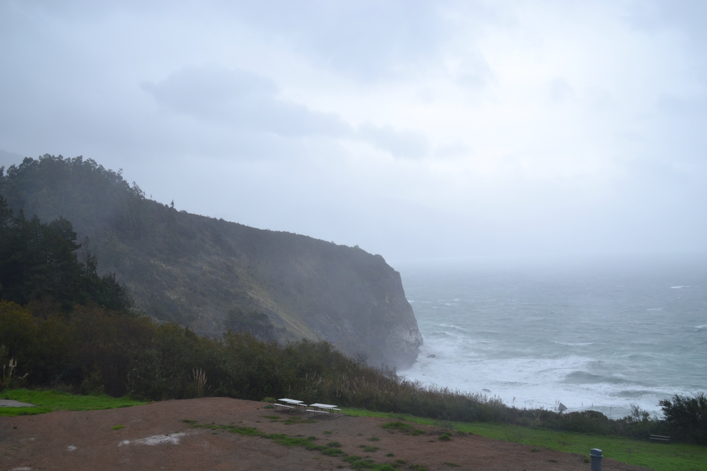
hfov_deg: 46.4
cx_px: 354
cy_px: 236
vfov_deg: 31.9
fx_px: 825
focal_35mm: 42
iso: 200
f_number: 5.6
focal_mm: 28
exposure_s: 1/125
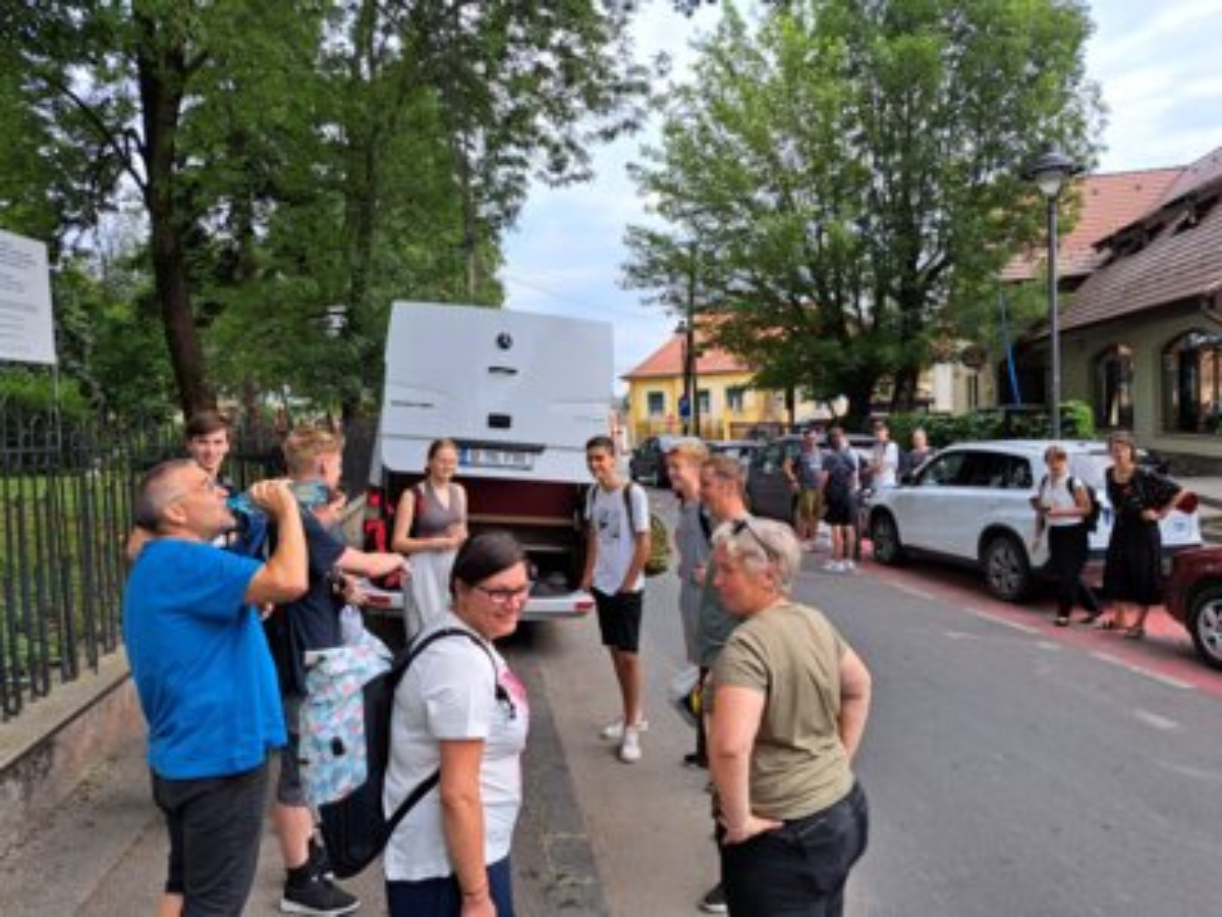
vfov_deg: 56.8
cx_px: 611
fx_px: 847
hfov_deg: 71.6
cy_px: 458
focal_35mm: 24
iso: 50
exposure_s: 1/323
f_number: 1.8
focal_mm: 5.23
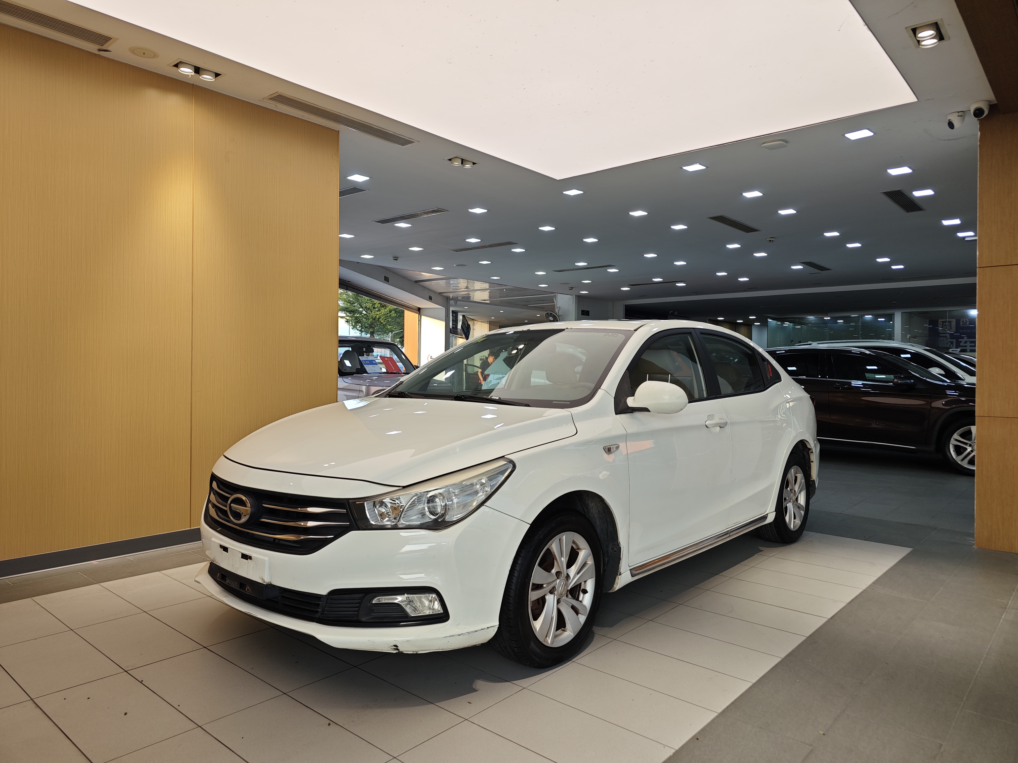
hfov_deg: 73.9
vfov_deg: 58.9
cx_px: 509
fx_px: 676
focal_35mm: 23
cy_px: 382
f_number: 1.9
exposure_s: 1/115
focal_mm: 8.7
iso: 50
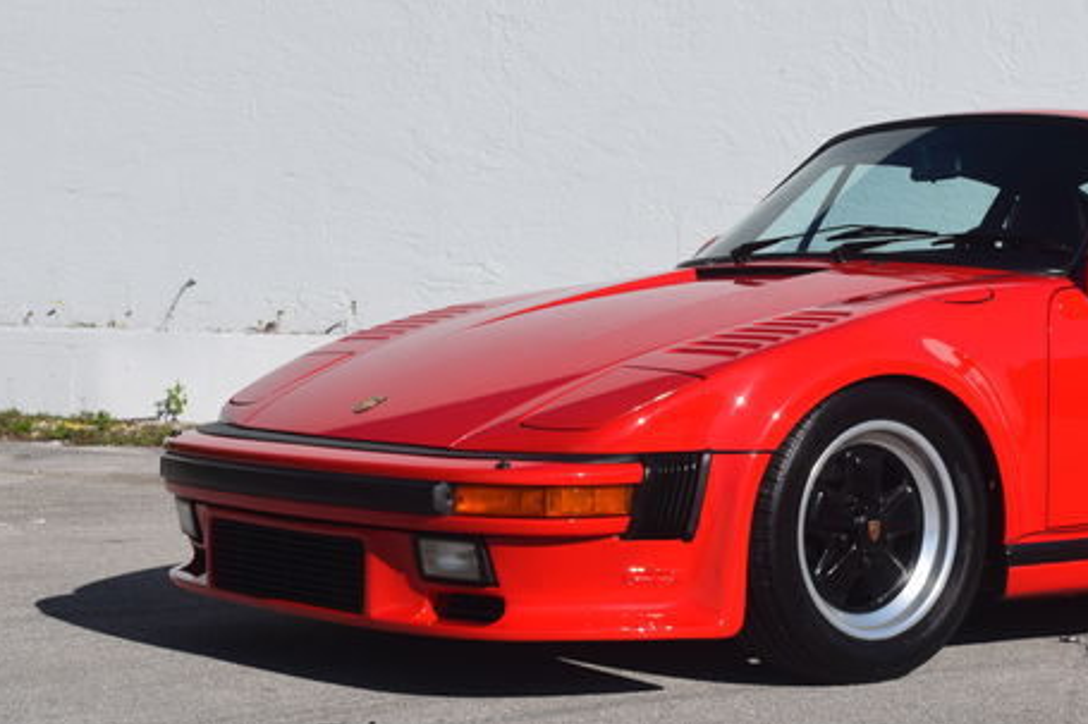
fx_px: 2447
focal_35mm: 81
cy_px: 358
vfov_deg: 16.8
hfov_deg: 24.6
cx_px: 906
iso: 200
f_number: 13
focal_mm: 32
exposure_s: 1/500
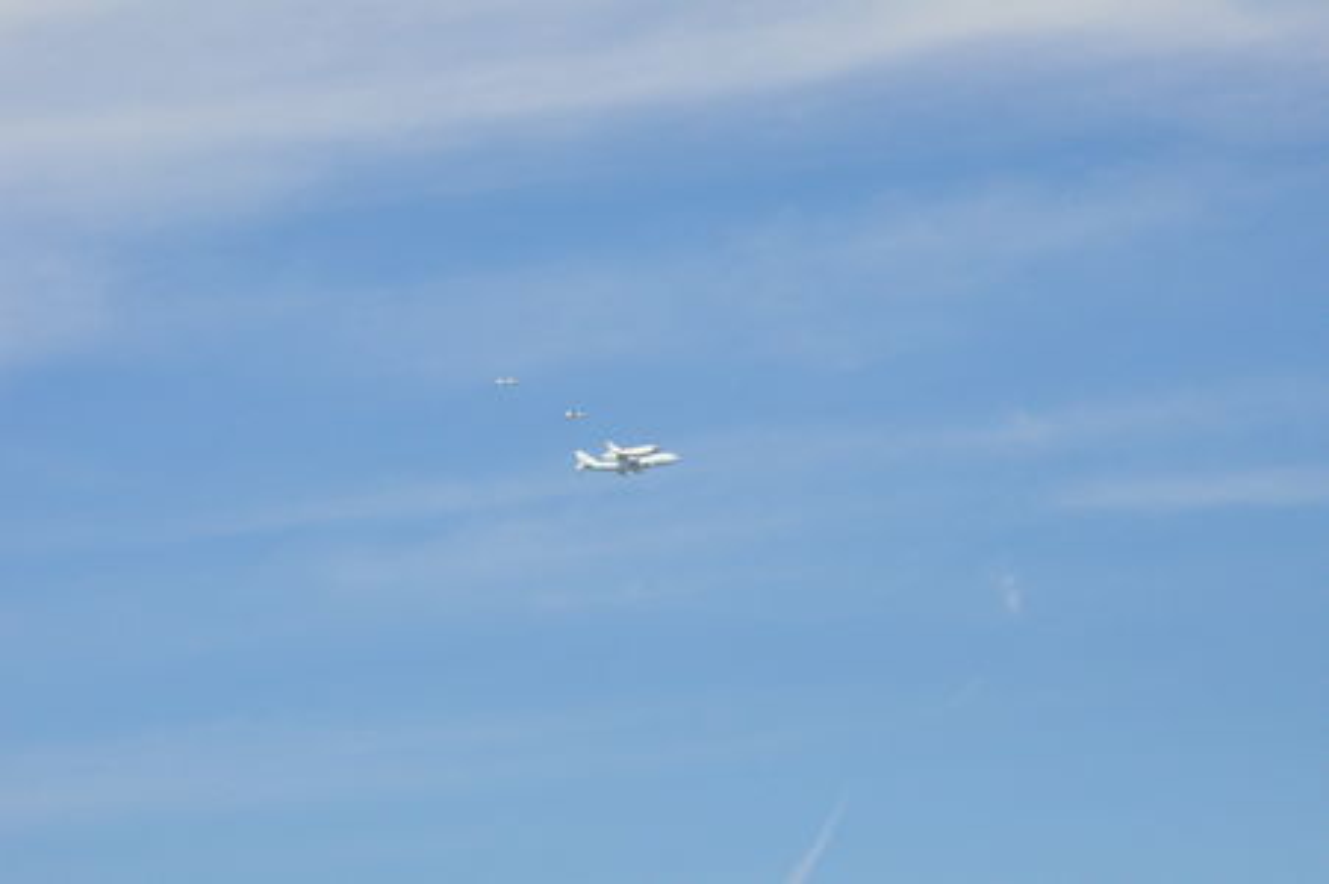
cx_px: 664
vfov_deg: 8.7
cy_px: 442
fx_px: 5810
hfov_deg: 13.0
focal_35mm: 158
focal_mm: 105
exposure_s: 1/1250
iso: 1600
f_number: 18
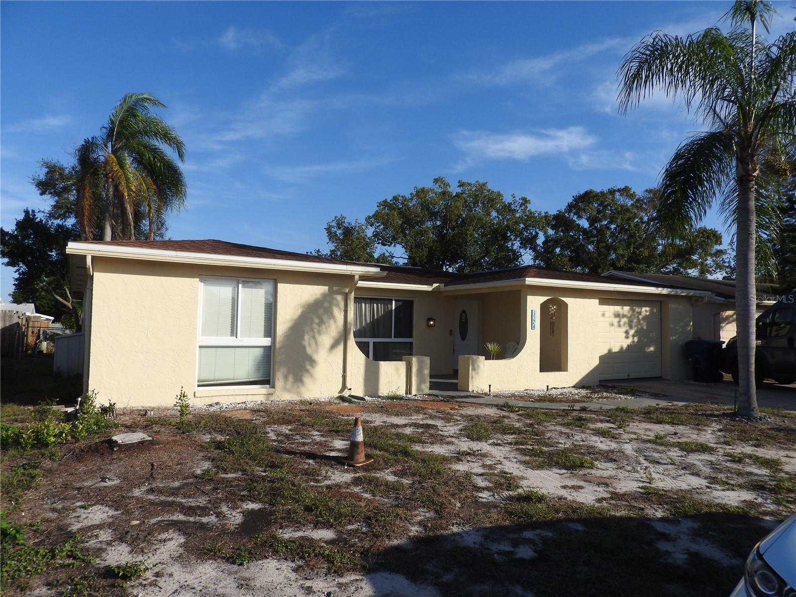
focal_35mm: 24
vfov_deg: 56.8
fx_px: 552
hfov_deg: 71.6
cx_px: 398
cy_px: 298
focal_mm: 4.3
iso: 100
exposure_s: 1/1600
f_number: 3.3
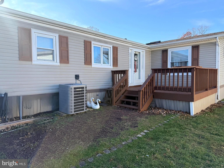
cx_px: 112
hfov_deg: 71.6
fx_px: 155
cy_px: 84
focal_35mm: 24
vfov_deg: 56.8
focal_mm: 6.76
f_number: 1.78
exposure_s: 1/2299
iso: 100
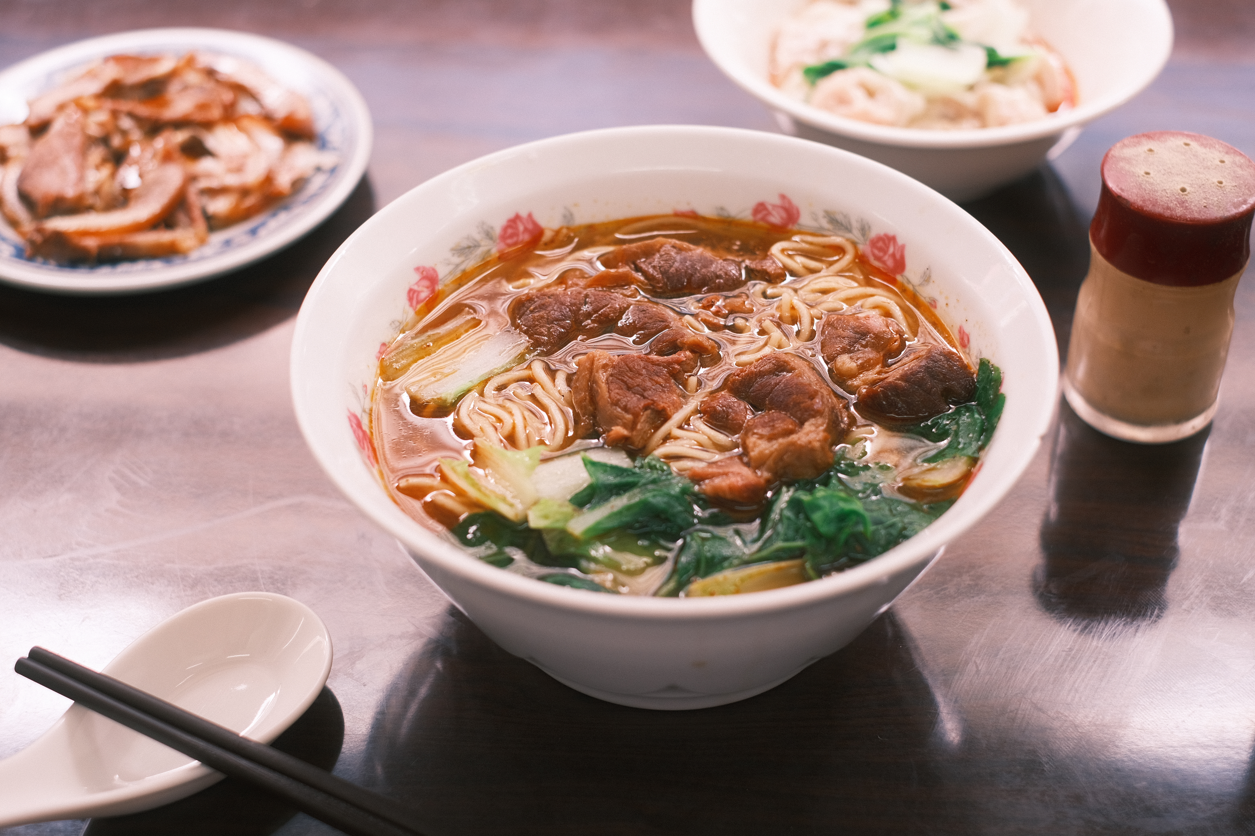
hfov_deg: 37.5
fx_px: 1847
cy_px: 418
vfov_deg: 25.5
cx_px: 628
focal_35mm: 53
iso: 320
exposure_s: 1/110
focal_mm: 35
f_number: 2.8
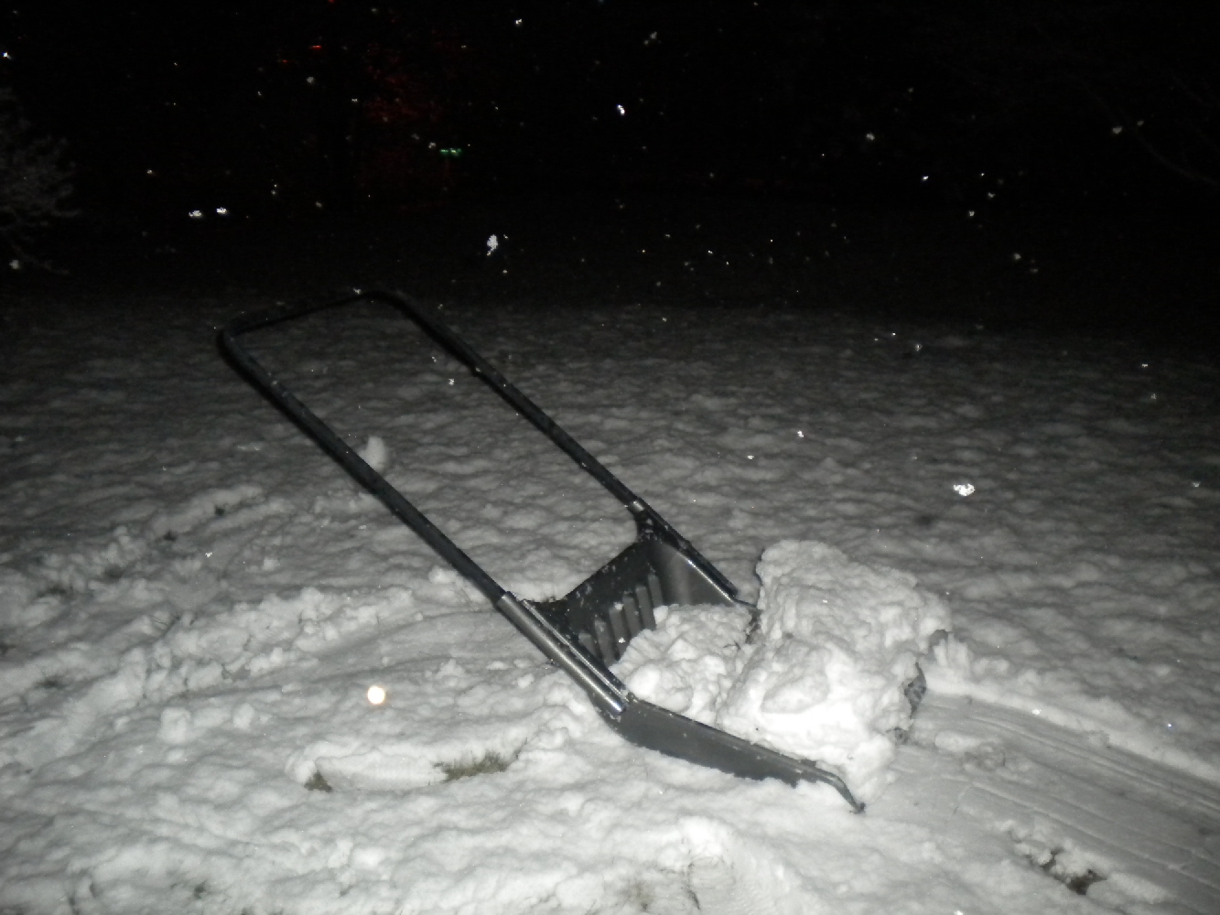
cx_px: 610
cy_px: 458
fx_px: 1234
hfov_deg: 52.6
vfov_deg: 40.7
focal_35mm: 35
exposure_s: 1/30
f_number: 3.1
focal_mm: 6.3
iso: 400
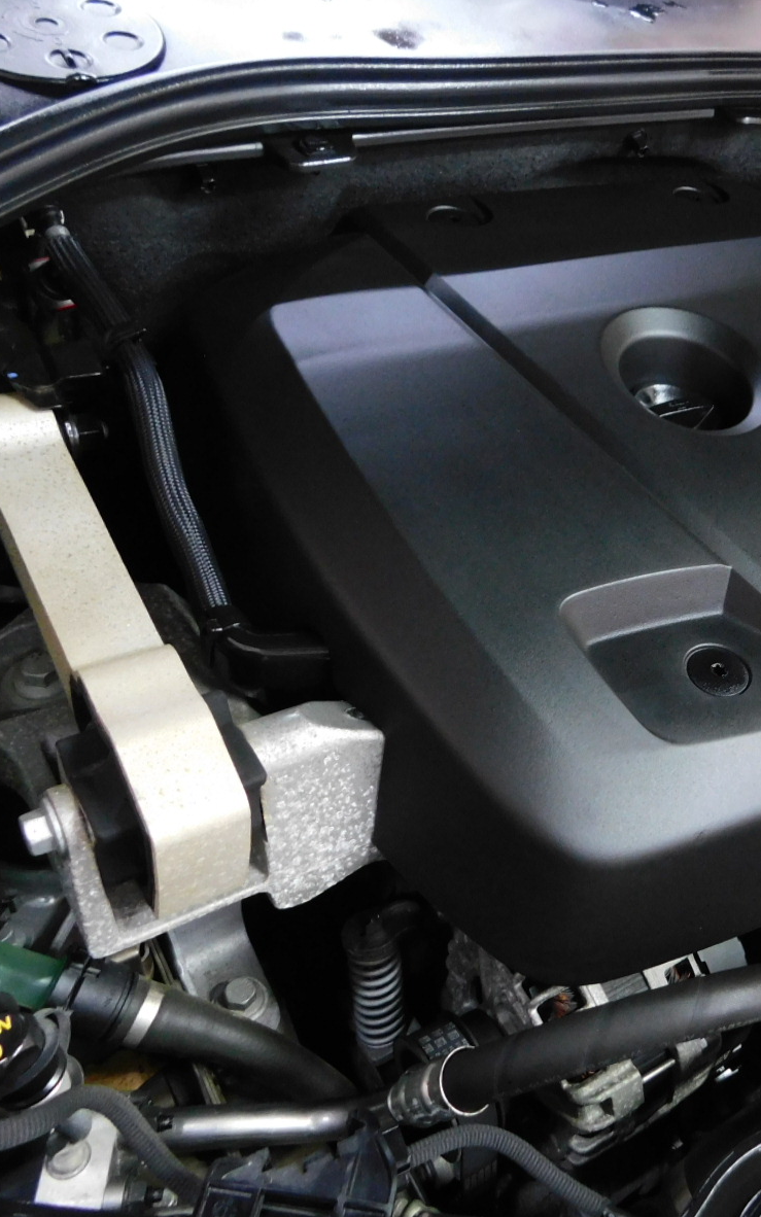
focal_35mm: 33
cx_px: 694
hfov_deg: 35.9
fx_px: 1095
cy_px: 617
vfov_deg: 58.1
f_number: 3
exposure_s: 1/10
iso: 400
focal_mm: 4
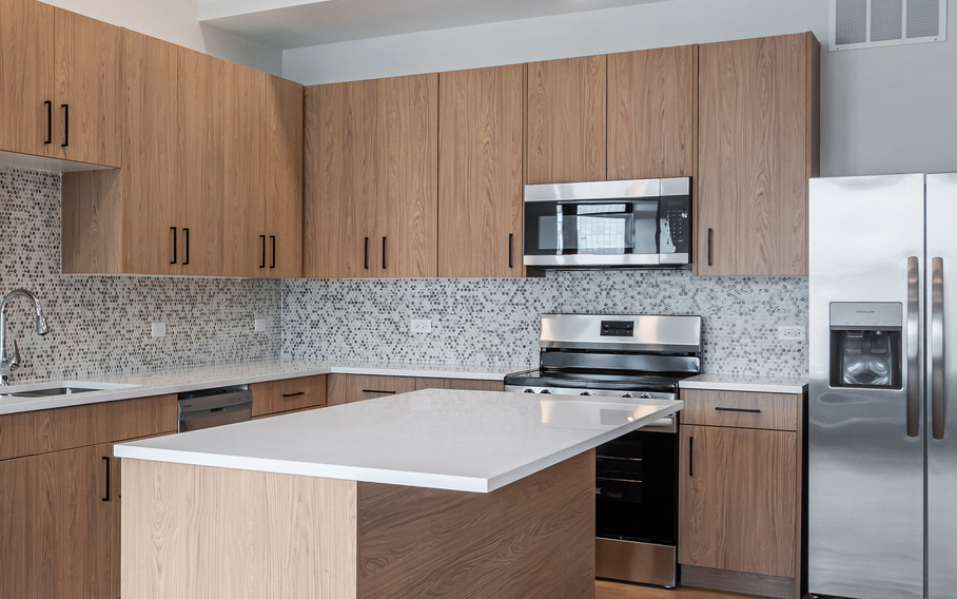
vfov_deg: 32.0
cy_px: 309
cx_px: 189
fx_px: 1044
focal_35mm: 40
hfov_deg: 46.6
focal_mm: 15
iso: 320
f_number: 9
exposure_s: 1/125
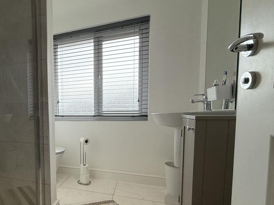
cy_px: 124
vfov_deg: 58.3
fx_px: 182
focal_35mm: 23
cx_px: 62
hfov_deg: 68.1
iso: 64
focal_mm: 2.22
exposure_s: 1/281
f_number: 2.2
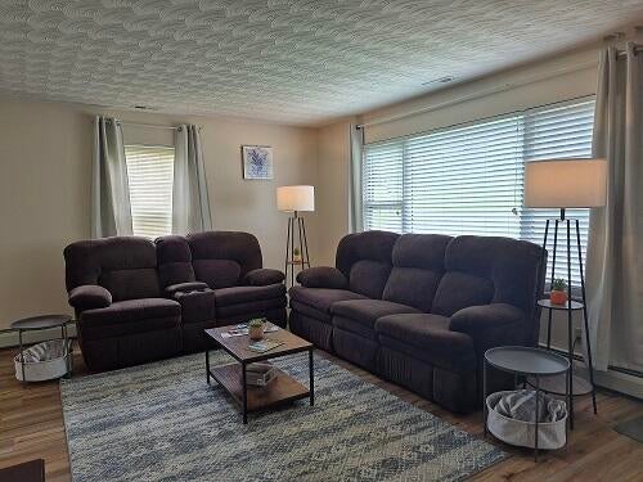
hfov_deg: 73.9
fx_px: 427
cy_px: 241
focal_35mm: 23
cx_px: 322
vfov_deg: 58.9
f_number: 1.8
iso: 50
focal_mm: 5.4
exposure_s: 1/120
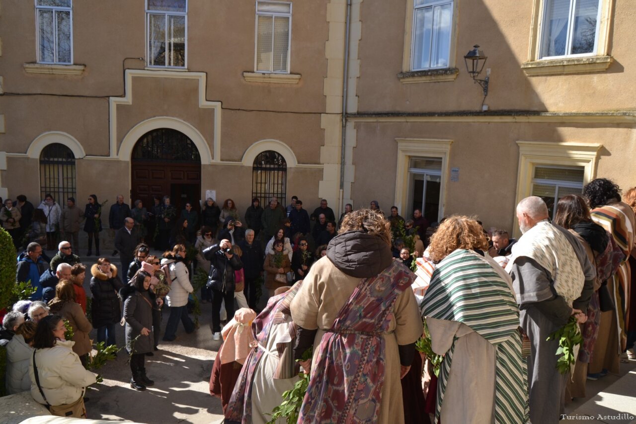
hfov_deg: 64.6
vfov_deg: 45.7
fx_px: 503
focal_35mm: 28
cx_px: 318
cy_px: 212
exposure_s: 1/200
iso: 100
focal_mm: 19
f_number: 8
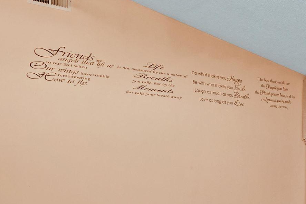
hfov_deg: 32.8
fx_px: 442
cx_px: 348
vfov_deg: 25.4
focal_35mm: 52
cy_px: 168
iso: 640
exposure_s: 1/60
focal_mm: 10
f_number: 4
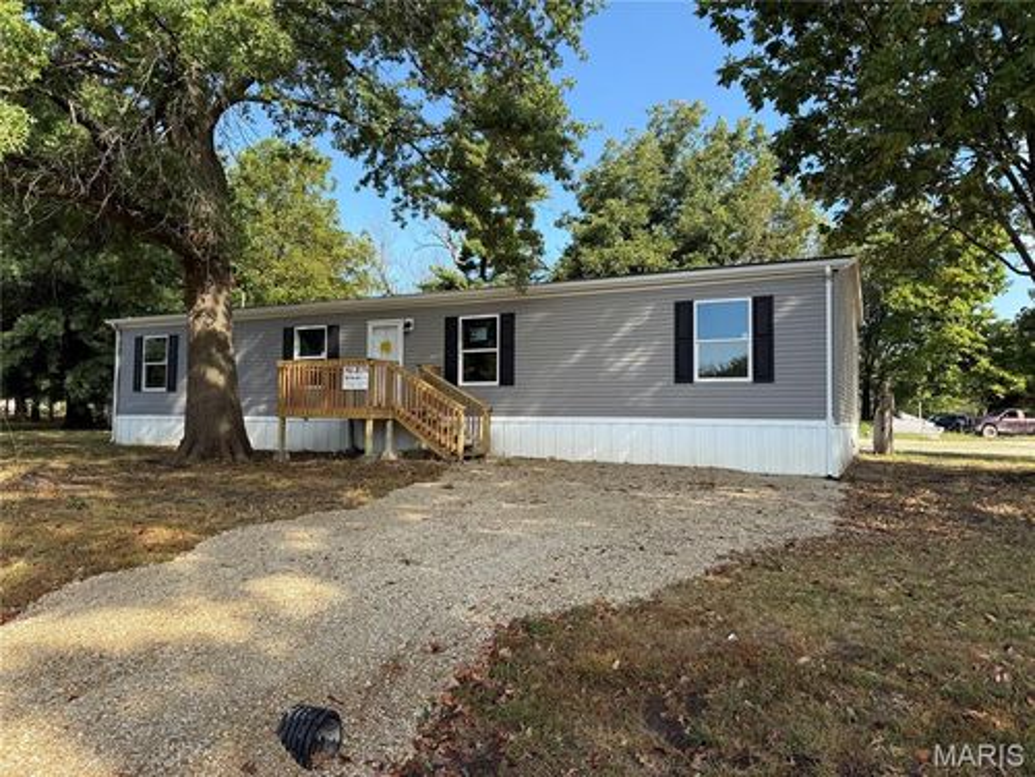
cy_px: 388
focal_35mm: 24
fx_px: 718
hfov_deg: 71.6
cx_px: 518
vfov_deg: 56.8
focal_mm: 6.76
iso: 80
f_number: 1.78
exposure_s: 1/1292
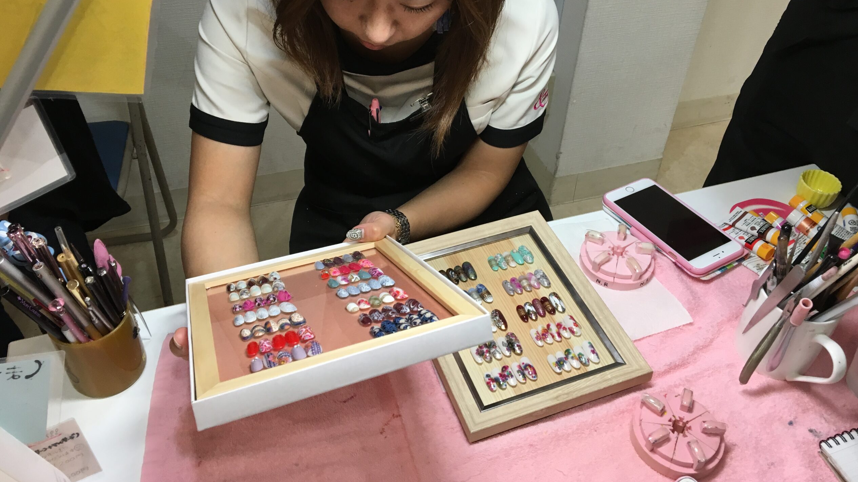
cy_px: 176
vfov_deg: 36.4
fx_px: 728
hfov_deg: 61.0
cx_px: 429
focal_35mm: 32
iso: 32
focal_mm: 4.15
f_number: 2.2
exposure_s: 1/30
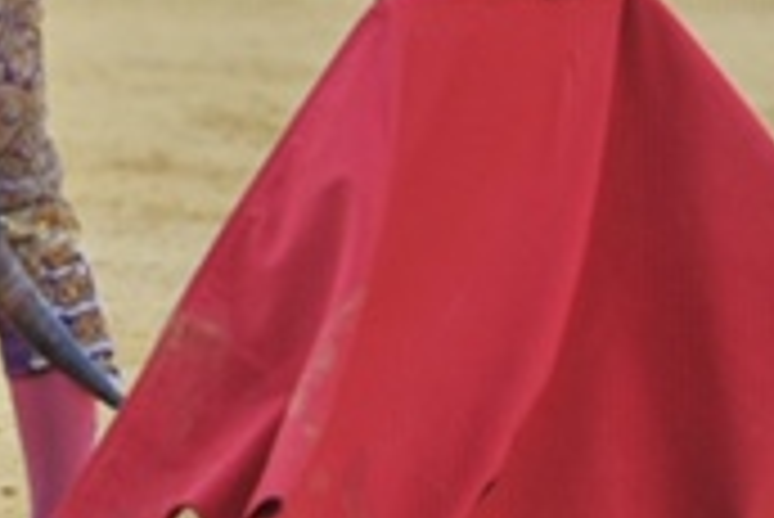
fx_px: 15600
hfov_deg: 2.8
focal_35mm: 725
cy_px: 0
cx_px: -486
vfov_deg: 1.9
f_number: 2.8
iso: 640
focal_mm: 130
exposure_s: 1/800
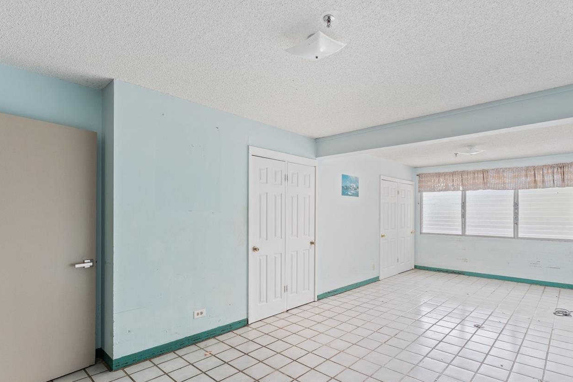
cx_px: 315
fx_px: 286
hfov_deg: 89.7
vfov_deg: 67.2
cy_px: 212
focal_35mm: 18
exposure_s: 1/2
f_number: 9
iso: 400
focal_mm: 14
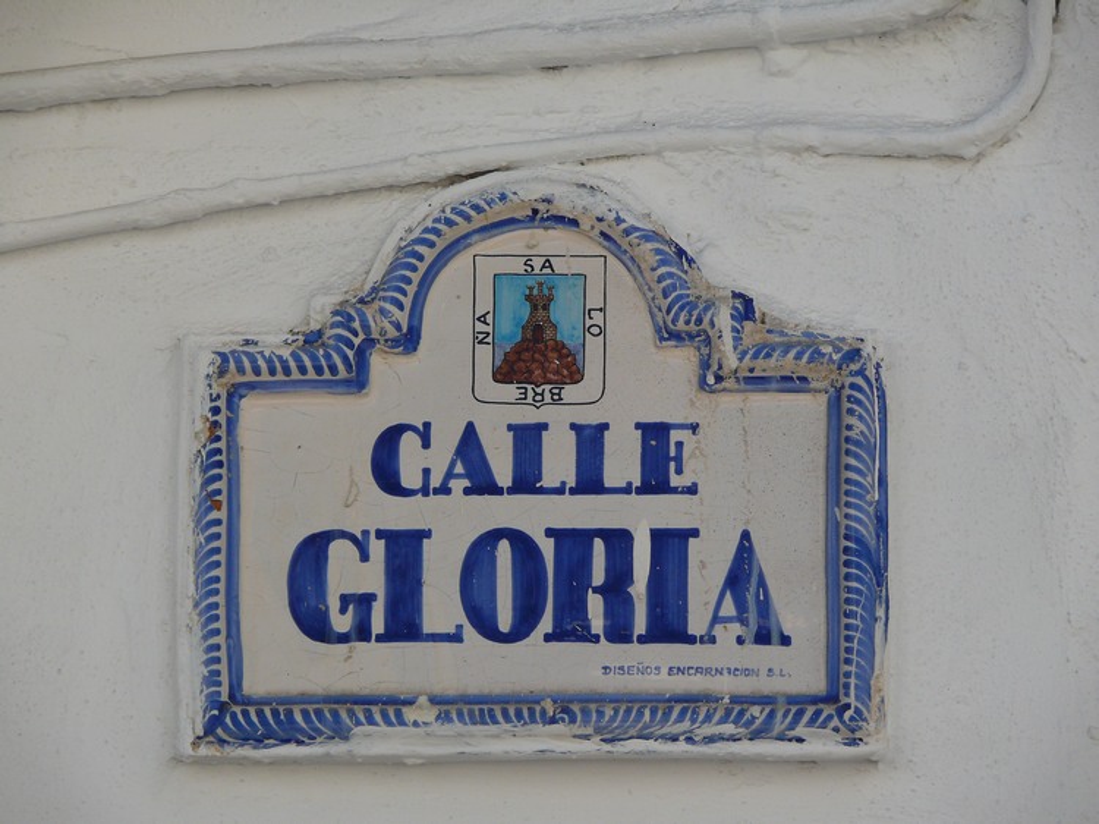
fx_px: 7903
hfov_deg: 8.0
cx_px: 550
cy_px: 412
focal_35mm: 249
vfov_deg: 6.0
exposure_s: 1/200
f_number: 5
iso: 100
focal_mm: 52.6
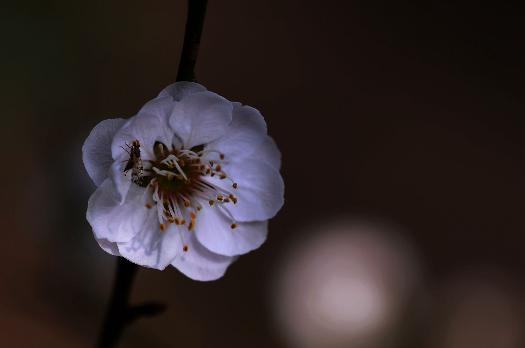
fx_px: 2292
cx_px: 262
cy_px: 174
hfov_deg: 13.1
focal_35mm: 158
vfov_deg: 8.7
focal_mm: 105
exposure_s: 1/180
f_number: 5.6
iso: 100
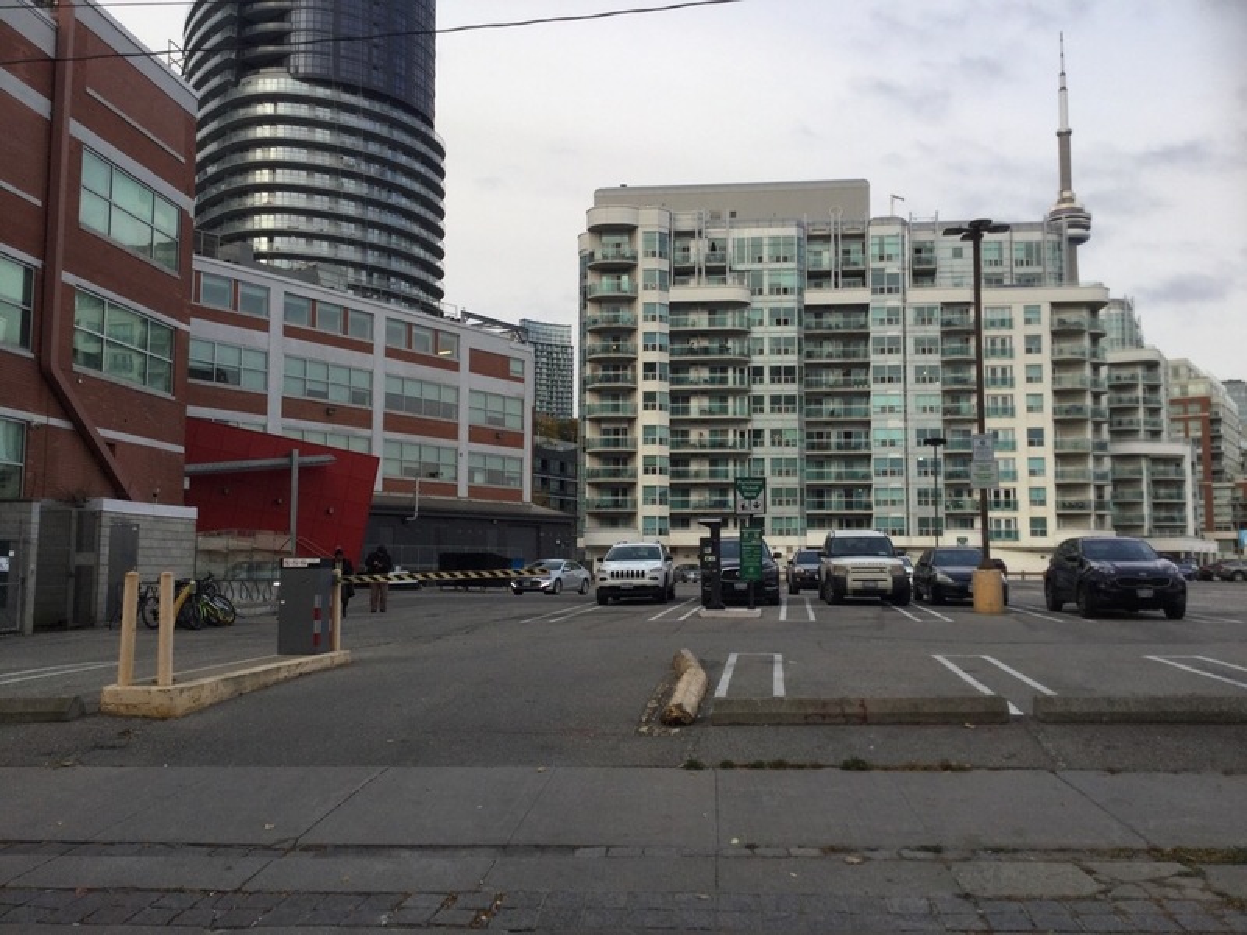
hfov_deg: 58.4
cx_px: 624
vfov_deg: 45.4
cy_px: 468
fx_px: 1117
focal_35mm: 31
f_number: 2.4
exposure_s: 1/220
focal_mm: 3.3
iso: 25
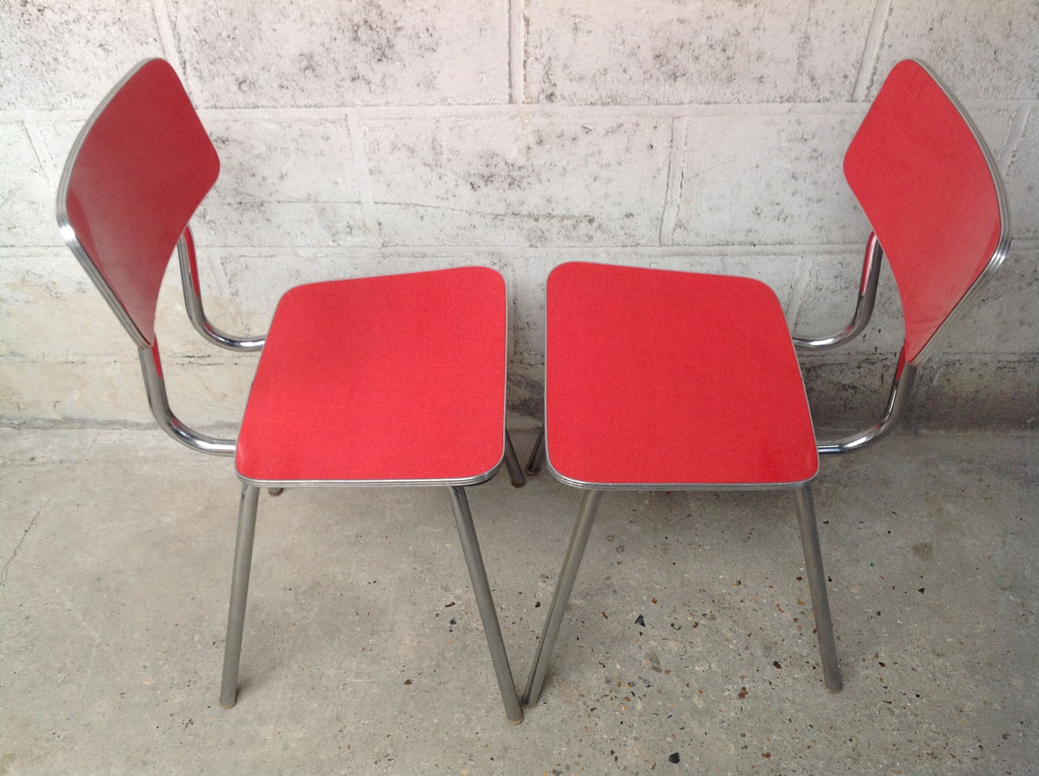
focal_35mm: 35
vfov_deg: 40.6
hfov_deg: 52.7
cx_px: 520
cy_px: 388
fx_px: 1049
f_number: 2.4
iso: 80
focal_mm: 4.28
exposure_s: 1/20
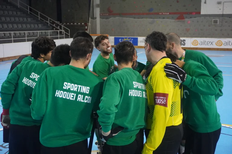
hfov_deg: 46.4
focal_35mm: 42
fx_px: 271
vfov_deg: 31.9
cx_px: 116
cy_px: 77
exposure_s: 1/200
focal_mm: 28
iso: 6400
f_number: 4.5
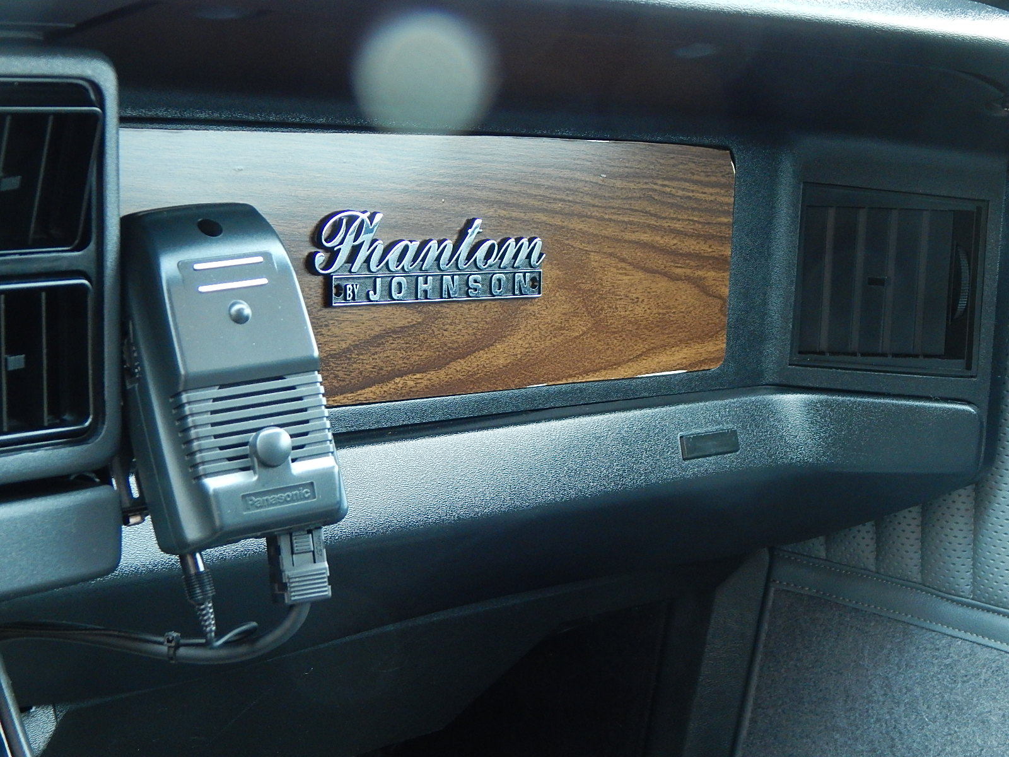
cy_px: 378
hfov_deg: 28.2
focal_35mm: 69
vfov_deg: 21.3
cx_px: 504
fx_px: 2011
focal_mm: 12.3
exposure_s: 1/40
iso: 400
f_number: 4.1
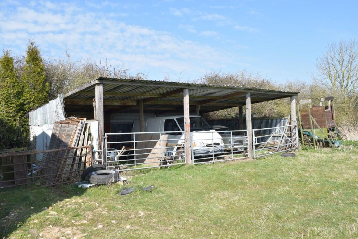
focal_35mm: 34
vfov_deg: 38.4
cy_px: 120
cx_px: 179
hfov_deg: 55.1
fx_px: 343
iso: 400
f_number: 10
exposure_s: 1/400
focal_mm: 23
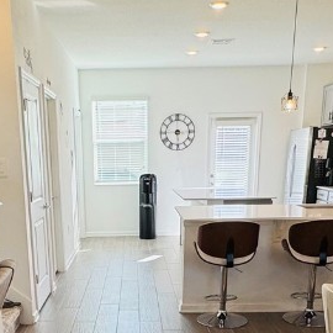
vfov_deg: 33.7
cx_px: 123
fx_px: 512
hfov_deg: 35.8
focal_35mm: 47
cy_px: 313
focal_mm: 2.22
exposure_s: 1/120
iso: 50
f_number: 2.2
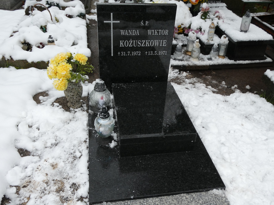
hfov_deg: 55.4
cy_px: 102
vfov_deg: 42.9
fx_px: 261
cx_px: 137
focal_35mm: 33
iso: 100
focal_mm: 5.8
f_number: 3.6
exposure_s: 1/60
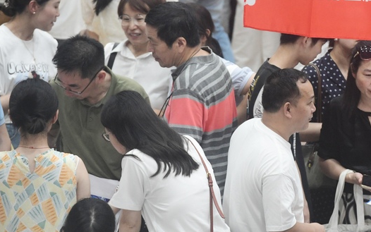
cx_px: 377
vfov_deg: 2.8
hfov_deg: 4.5
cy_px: 90
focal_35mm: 465
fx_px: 4703
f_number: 4.5
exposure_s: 1/200
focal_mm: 200
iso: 2000
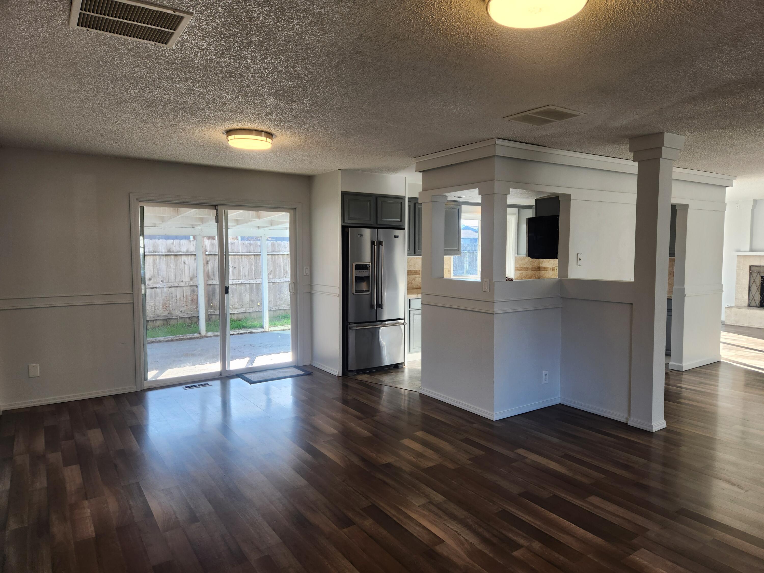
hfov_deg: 73.9
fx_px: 508
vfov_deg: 58.9
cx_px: 382
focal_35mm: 23
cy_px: 286
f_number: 1.8
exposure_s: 1/180
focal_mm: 5.4
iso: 80
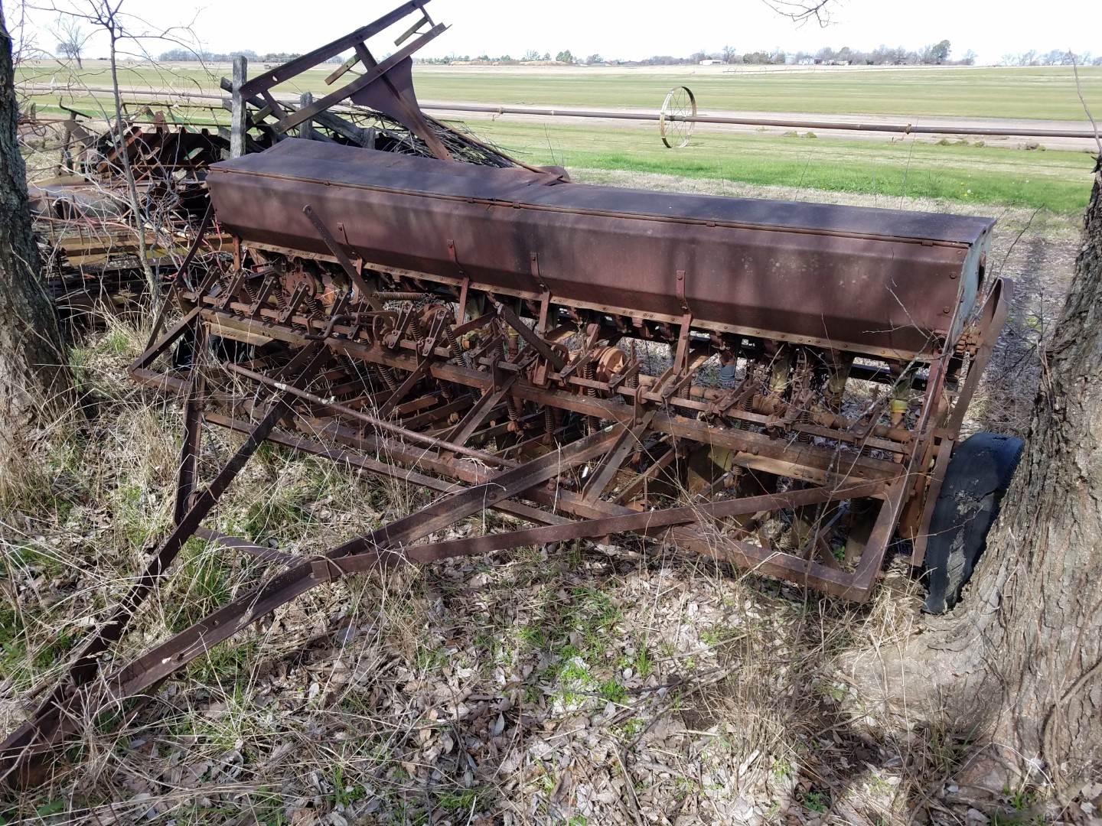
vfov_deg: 53.1
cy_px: 413
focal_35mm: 26
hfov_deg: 67.3
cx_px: 551
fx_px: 828
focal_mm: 4.2
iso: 50
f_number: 1.7
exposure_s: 1/768
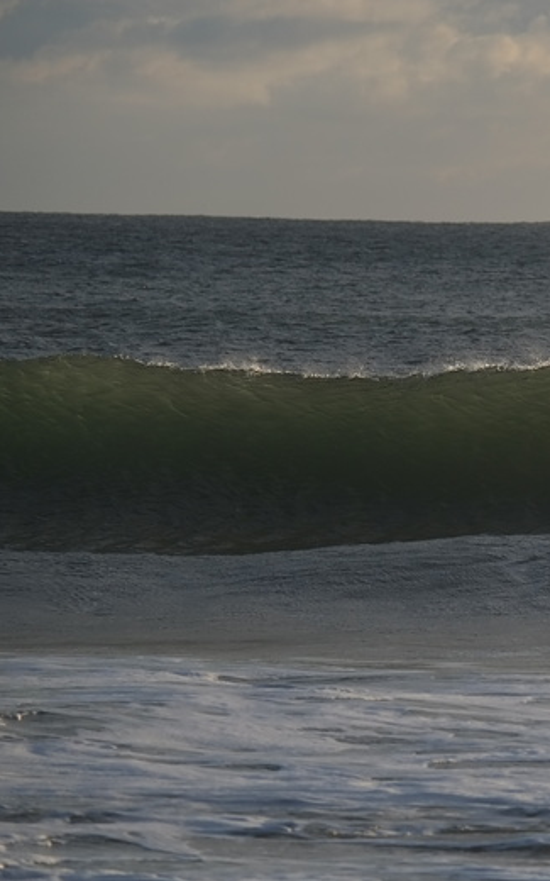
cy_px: 440
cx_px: 660
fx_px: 12711
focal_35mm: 530
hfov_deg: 2.5
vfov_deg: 4.0
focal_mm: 230
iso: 200
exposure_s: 1/500
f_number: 6.7
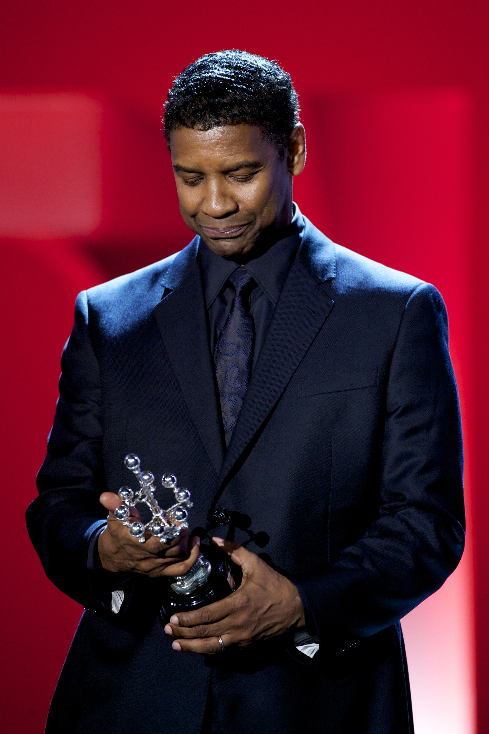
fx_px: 8149
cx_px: 244
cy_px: 367
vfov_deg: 5.2
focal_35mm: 400
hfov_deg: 3.4
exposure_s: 1/400
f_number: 4
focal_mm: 400
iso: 3200
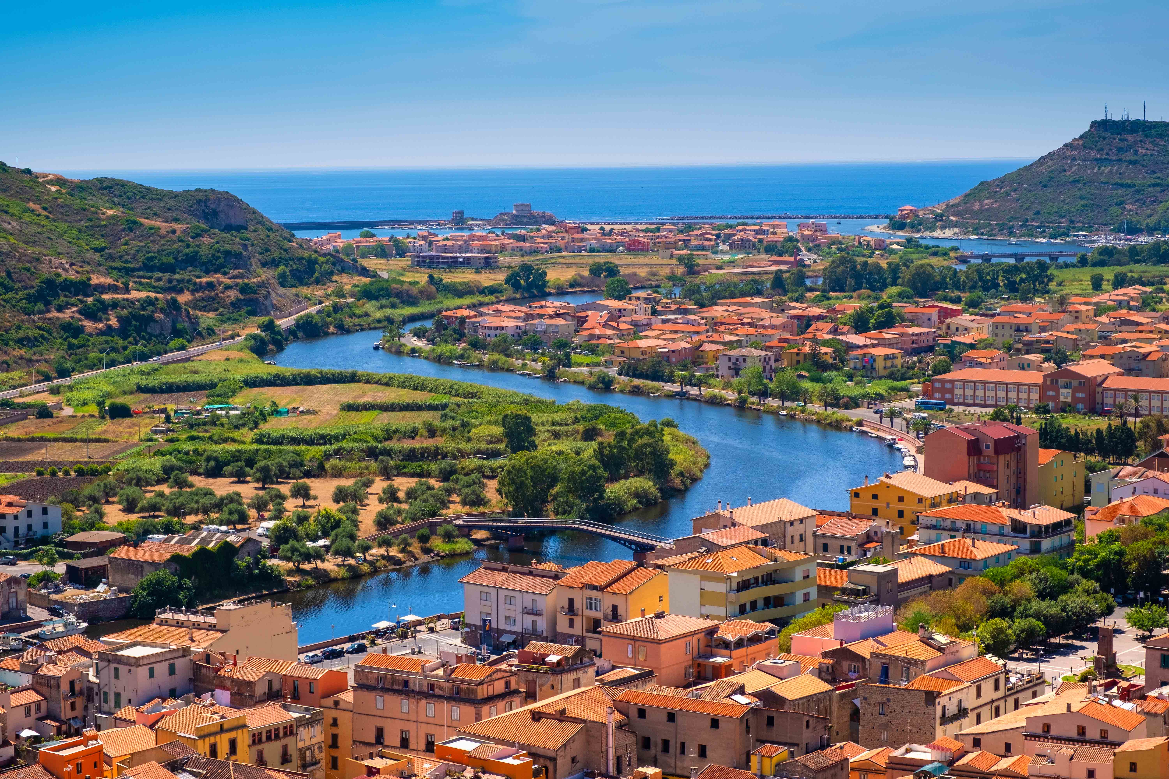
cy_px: 390
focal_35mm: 67
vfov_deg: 20.3
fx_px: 2175
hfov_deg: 30.1
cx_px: 584
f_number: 10
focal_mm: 44.4
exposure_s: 1/240
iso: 200
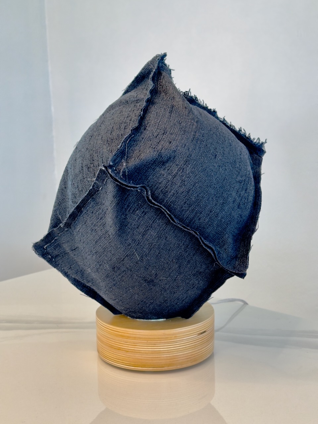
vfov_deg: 39.7
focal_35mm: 48
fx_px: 588
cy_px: 212
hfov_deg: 30.3
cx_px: 159
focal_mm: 6.86
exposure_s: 1/60
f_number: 1.78
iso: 160
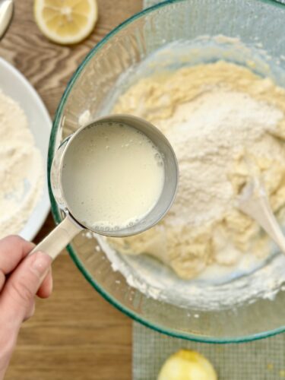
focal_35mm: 48
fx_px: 527
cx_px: 142
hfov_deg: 30.3
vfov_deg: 39.7
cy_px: 190
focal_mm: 6.86
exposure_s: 1/372
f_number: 1.78
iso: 80
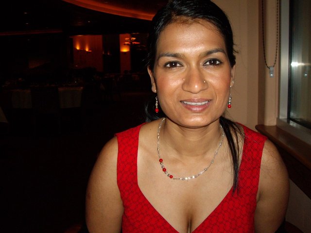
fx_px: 341
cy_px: 116
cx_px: 156
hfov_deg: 49.0
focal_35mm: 38
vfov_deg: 37.7
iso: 200
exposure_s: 1/40
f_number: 2.7
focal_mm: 6.2
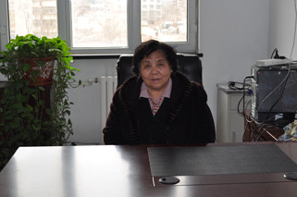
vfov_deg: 24.1
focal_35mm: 56
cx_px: 168
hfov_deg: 35.6
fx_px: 461
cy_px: 78
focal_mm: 30
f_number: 4.5
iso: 720
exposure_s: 1/125
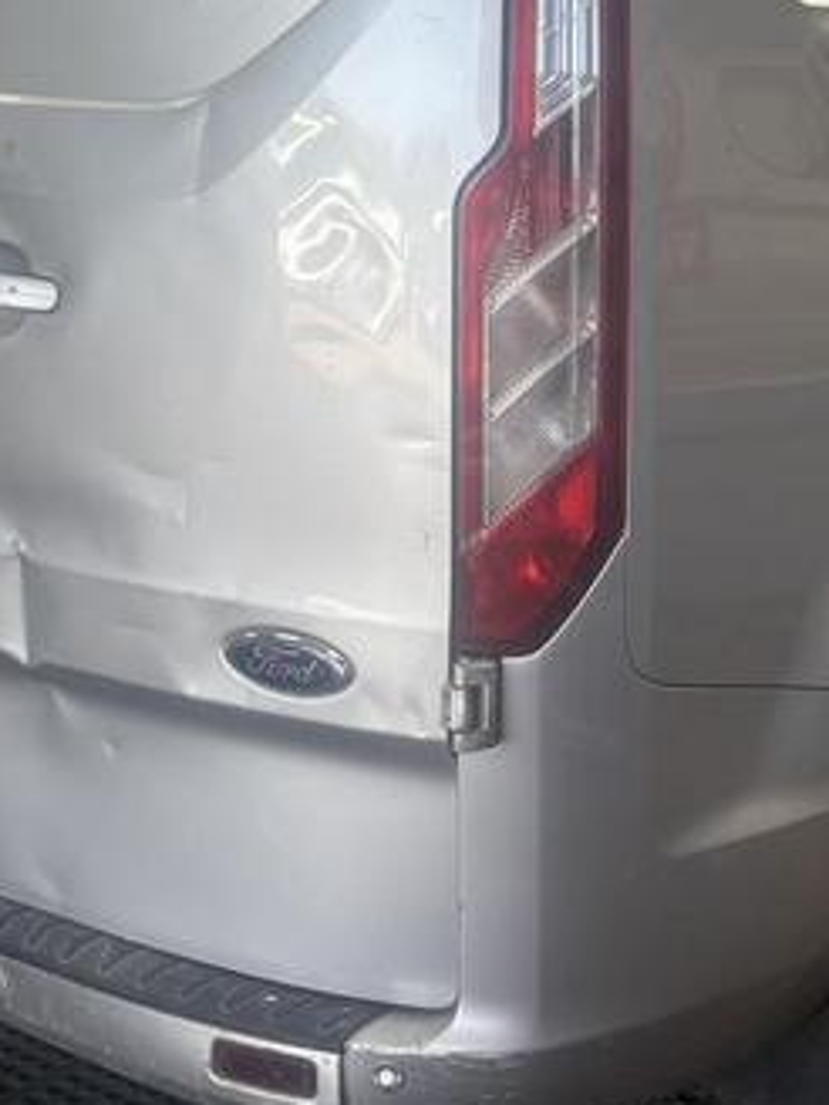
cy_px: 206
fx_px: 2267
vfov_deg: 26.8
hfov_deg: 20.5
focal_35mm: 71
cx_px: 667
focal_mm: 5.96
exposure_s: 1/155
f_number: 1.6
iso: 32
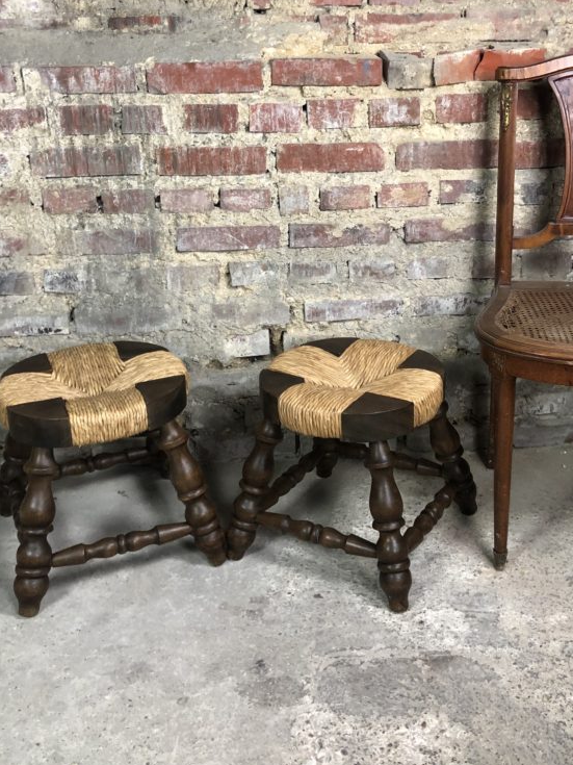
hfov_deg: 36.7
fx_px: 861
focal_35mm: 39
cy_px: 280
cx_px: 332
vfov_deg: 47.4
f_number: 1.8
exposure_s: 1/20
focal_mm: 4
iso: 40
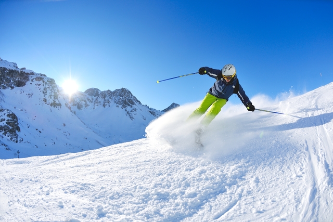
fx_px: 148
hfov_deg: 96.7
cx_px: 166
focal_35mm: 16
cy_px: 111
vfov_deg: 73.8
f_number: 5.6
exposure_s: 1/1000
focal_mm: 16
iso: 100
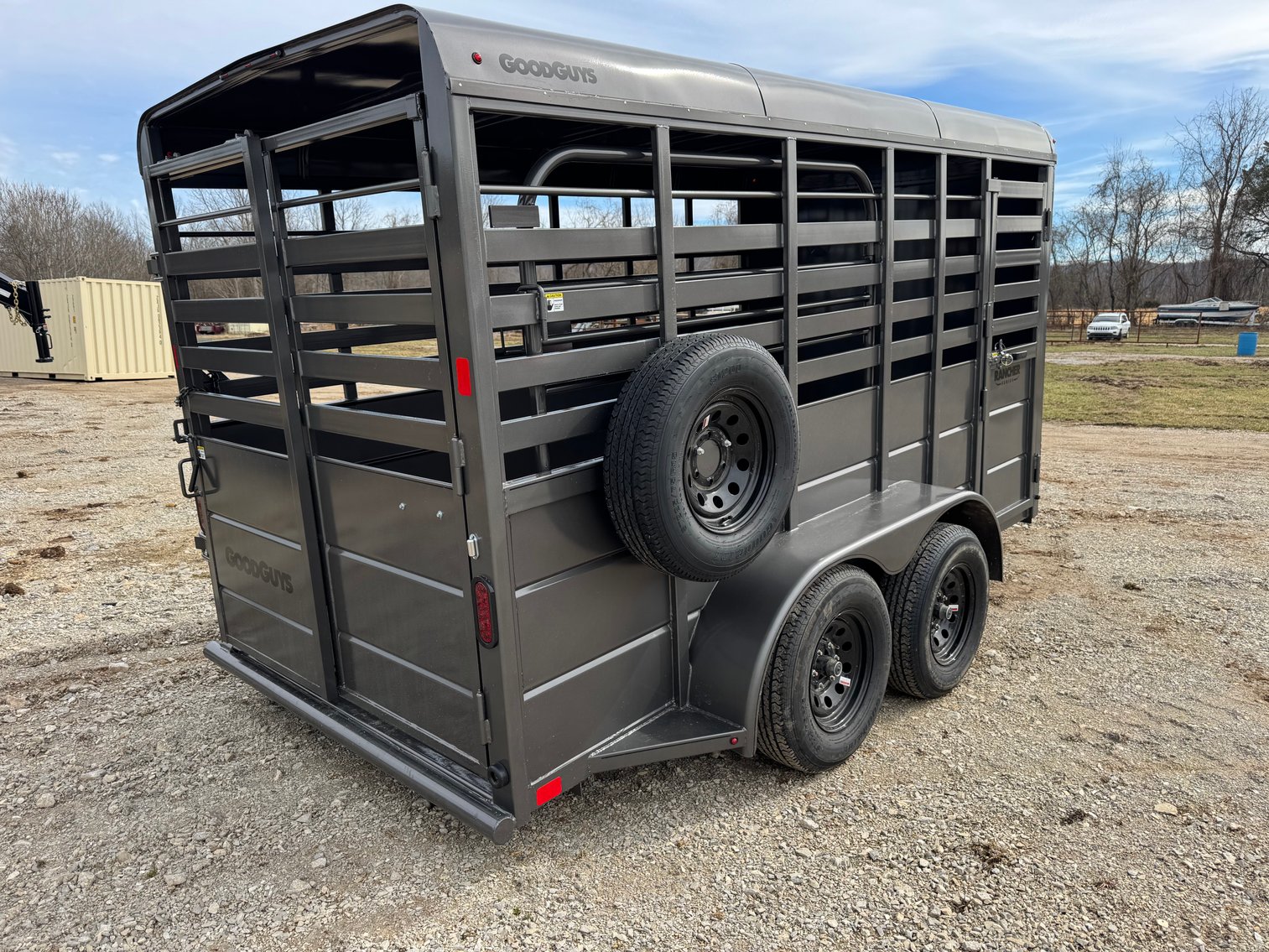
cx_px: 634
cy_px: 476
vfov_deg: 56.8
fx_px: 880
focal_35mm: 24
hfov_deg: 71.6
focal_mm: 6.76
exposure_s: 1/2041
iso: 80
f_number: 1.78
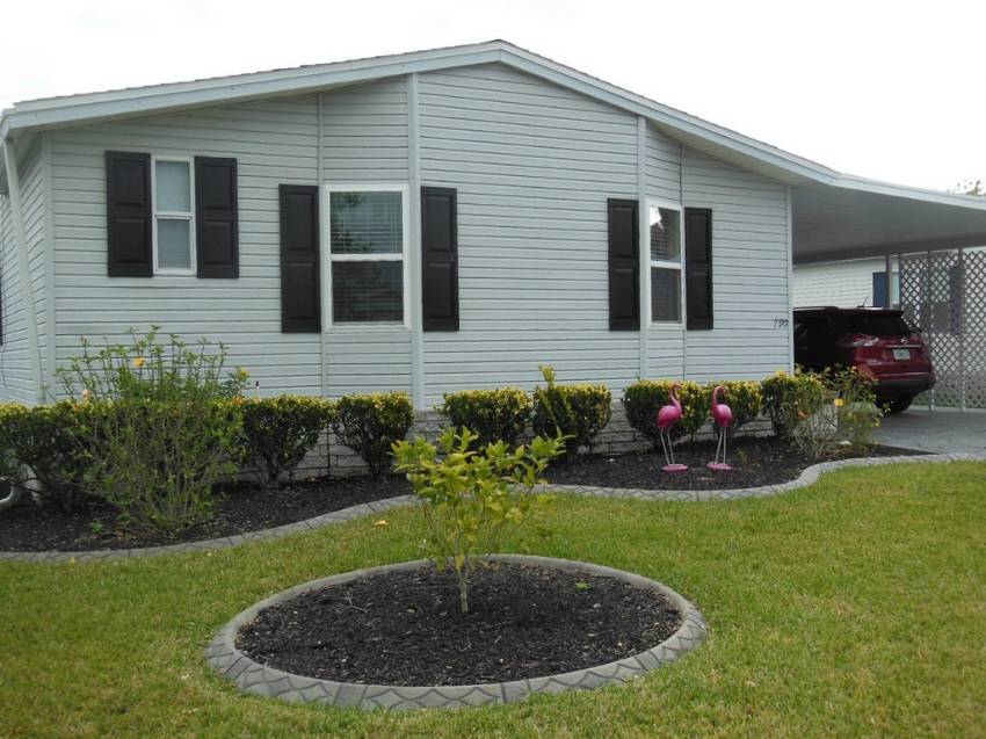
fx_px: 1111
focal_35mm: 39
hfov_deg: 47.9
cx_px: 493
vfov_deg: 36.8
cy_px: 370
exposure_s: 1/250
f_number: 4.1
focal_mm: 6.9
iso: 125
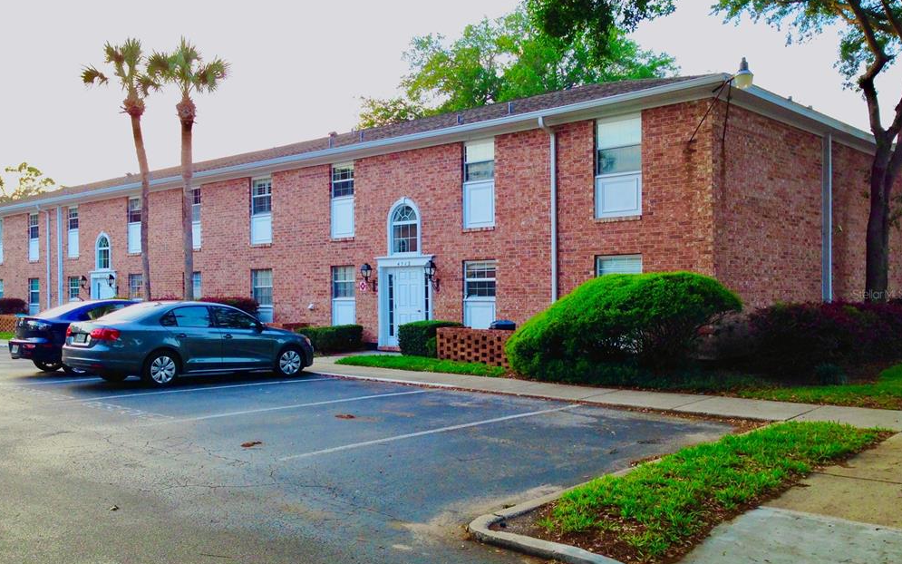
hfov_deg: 54.0
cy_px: 294
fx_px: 885
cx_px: 443
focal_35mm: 36
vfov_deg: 35.3
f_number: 2.4
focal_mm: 4.12
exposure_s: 1/120
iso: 50
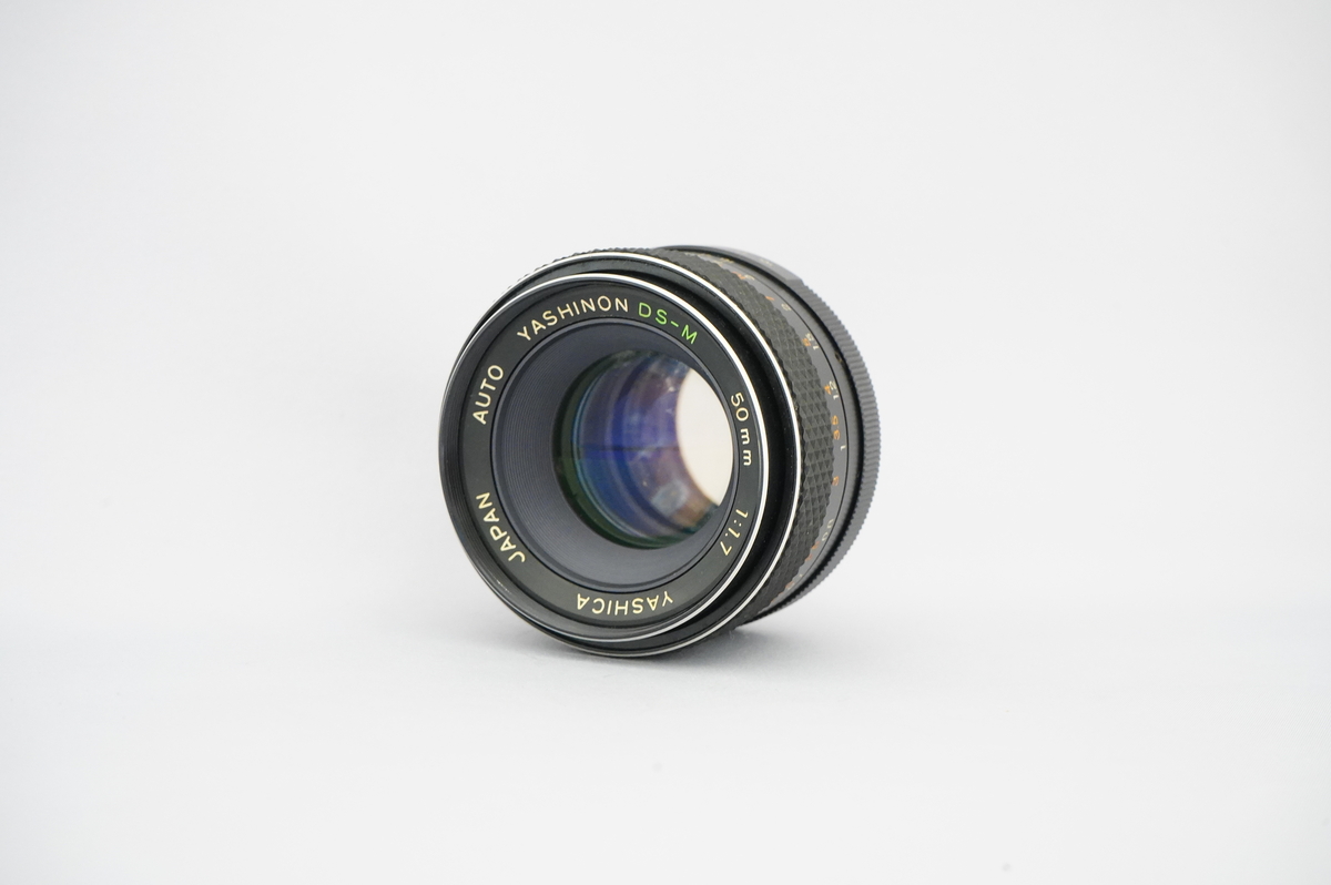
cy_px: 442
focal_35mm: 52
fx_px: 1921
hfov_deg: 38.2
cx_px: 666
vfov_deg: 25.9
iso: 6400
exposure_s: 1/25
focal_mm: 52
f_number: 11
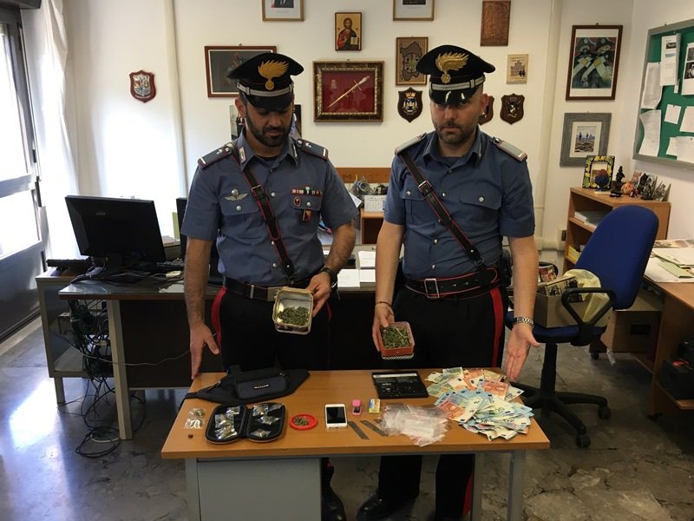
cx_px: 347
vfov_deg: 48.2
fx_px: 581
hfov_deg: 61.7
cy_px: 260
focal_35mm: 29
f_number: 2.2
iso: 32
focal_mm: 4.15
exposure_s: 1/33
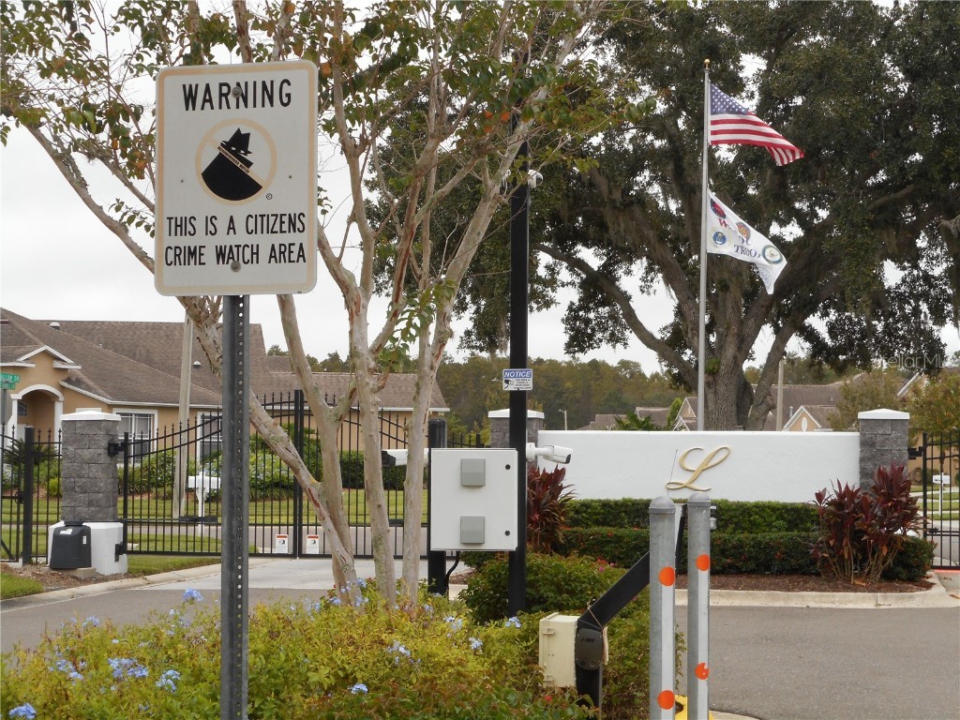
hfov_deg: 25.3
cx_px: 480
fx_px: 2135
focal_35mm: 77
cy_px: 360
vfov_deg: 19.1
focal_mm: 13.8
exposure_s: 1/60
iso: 80
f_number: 5.5
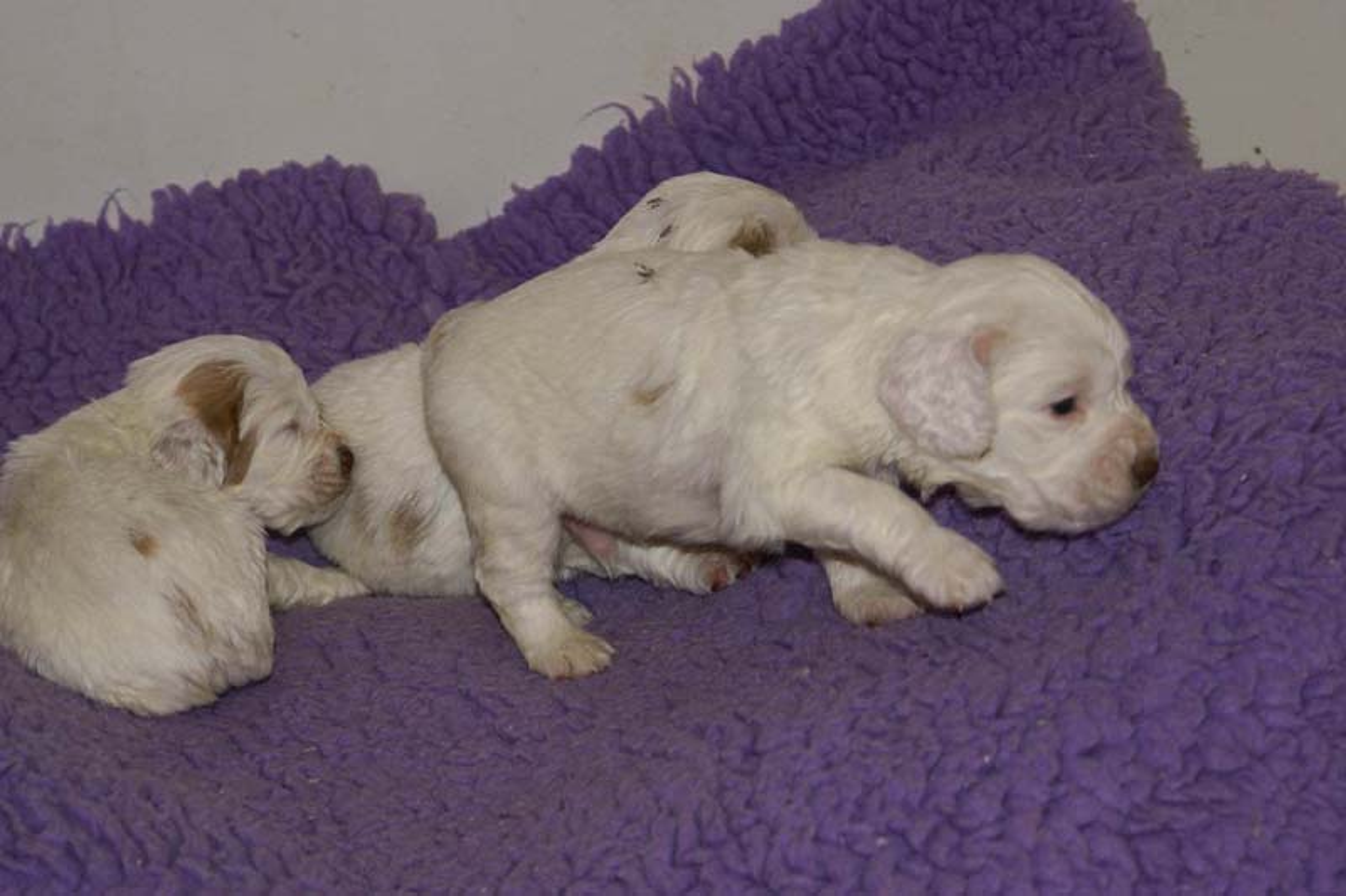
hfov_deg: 19.5
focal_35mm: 105
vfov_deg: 13.0
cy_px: 448
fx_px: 3925
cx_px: 673
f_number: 5.6
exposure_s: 1/125
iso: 400
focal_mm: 70
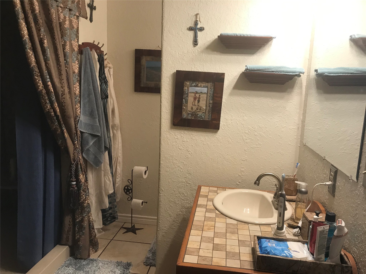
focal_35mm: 28
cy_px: 137
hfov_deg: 63.4
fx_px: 296
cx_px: 183
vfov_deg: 49.7
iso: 25
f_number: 1.8
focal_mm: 3.99
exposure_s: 1/30
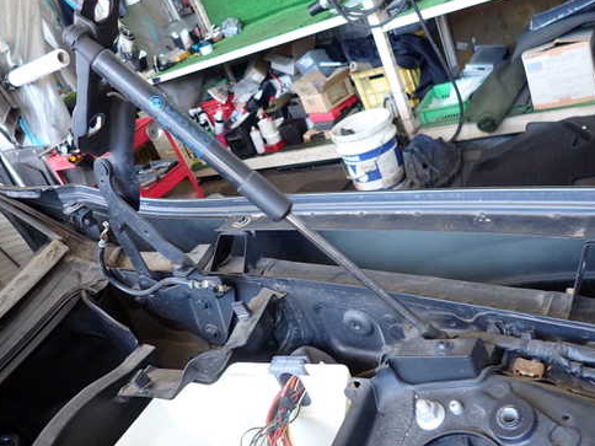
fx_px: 533
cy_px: 203
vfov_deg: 45.4
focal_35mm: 31
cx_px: 262
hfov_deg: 58.2
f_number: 2
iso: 200
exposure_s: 1/60
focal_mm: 4.5
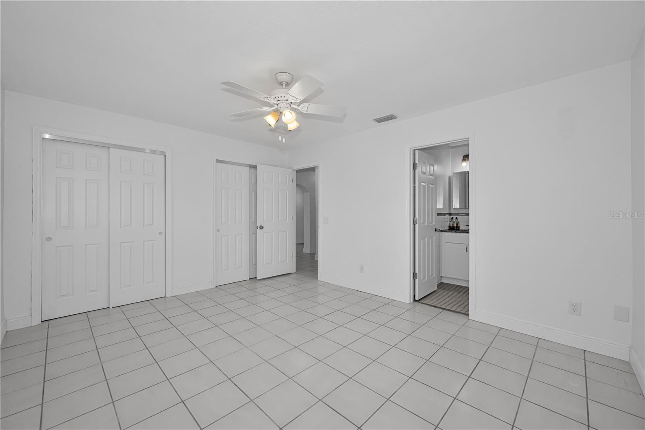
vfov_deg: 81.2
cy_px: 215
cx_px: 322
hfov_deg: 104.3
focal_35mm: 14
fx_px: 251
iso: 160
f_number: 8
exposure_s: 1/100
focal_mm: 14
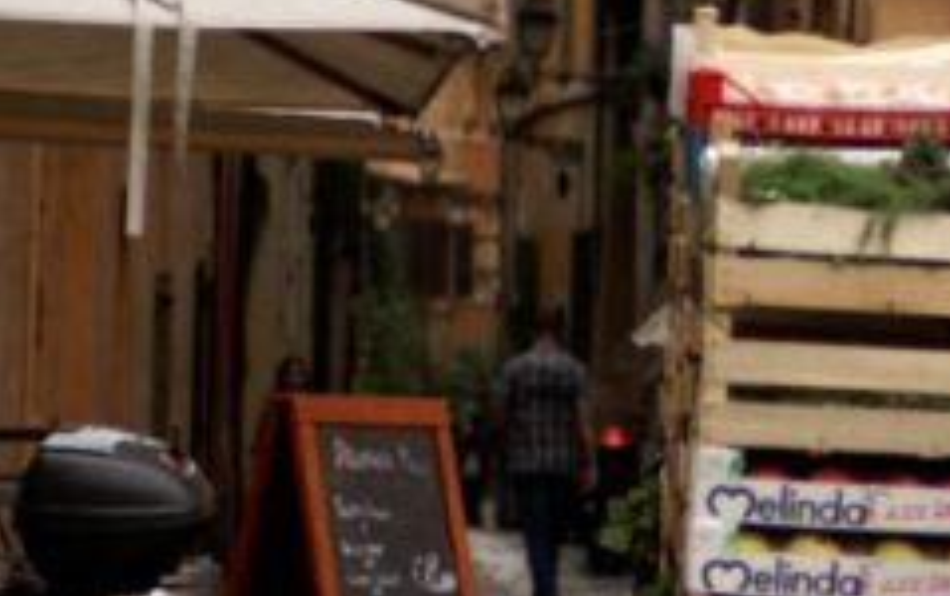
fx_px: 8943
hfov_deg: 6.1
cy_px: 709
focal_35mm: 345
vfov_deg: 3.8
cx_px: 998
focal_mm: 90
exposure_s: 1/160
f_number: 4
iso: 125
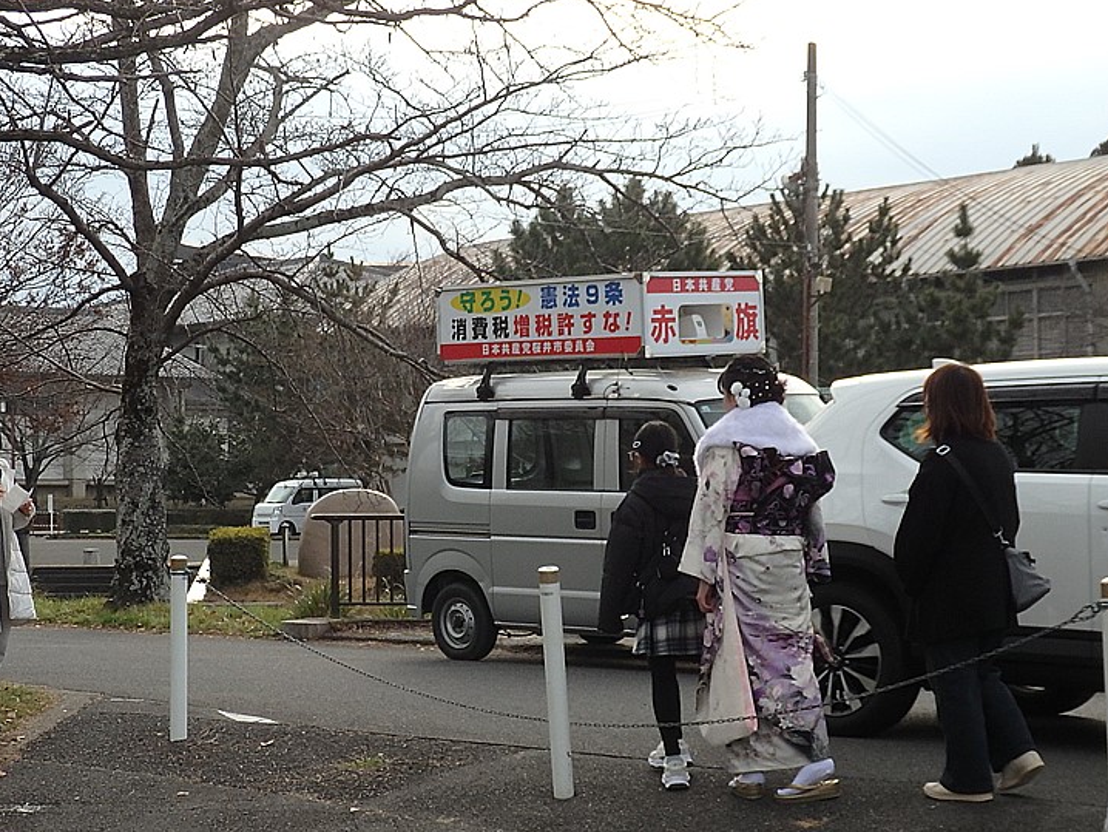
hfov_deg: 25.2
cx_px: 341
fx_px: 2465
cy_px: 438
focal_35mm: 77
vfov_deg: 19.1
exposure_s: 1/500
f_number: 4.1
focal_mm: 9.8
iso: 160
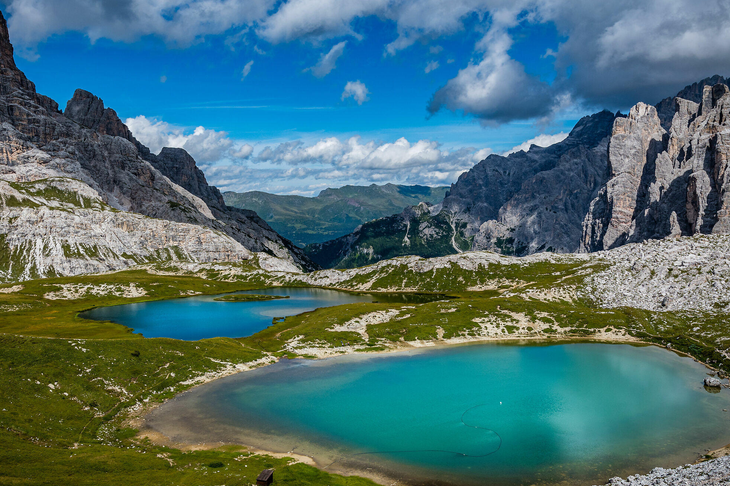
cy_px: 229
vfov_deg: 39.9
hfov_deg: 57.1
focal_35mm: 33
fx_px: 669
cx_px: 330
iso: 100
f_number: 6.3
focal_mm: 18
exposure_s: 1/640
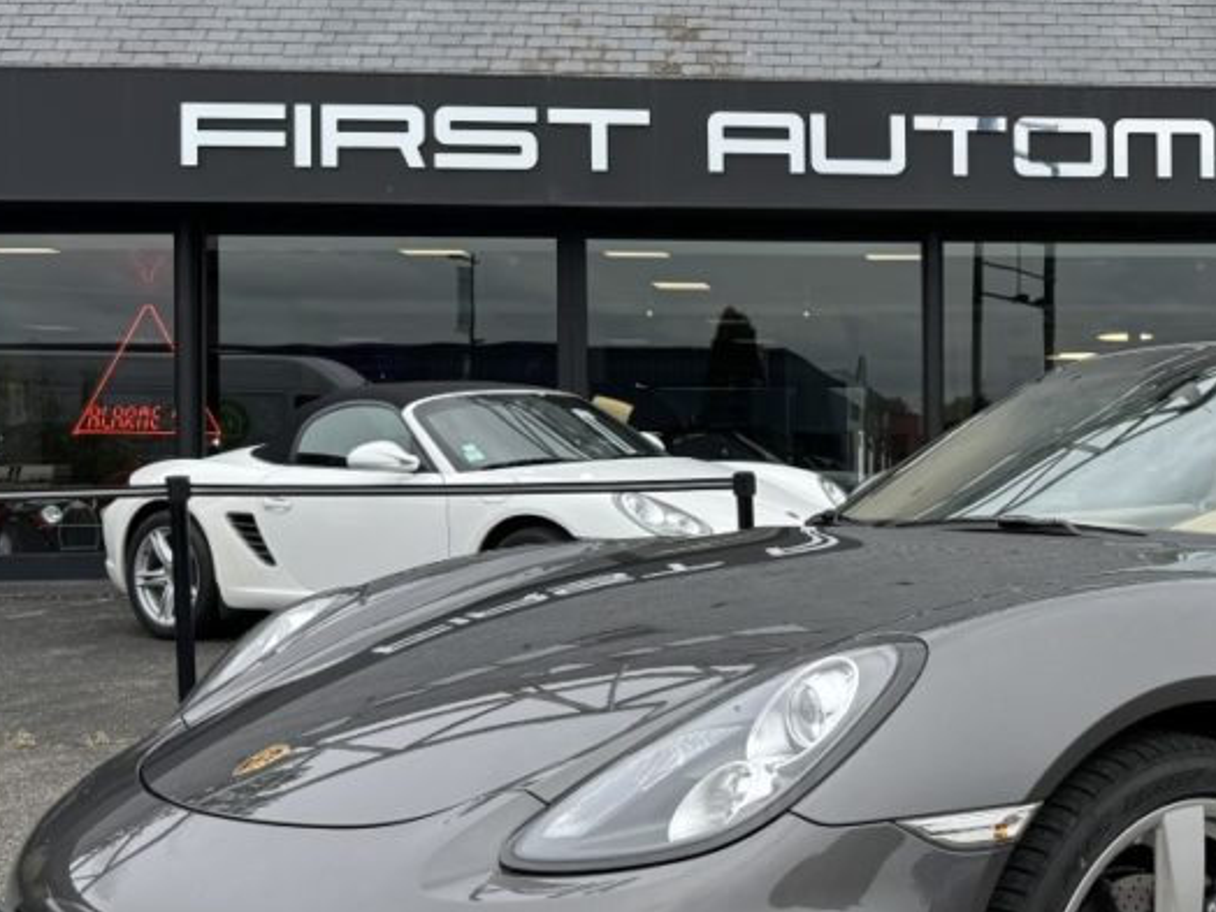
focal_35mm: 55
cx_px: 1137
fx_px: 1932
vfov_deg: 26.6
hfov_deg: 32.8
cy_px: 457
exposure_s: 1/966
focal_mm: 6.76
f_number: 1.78
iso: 80
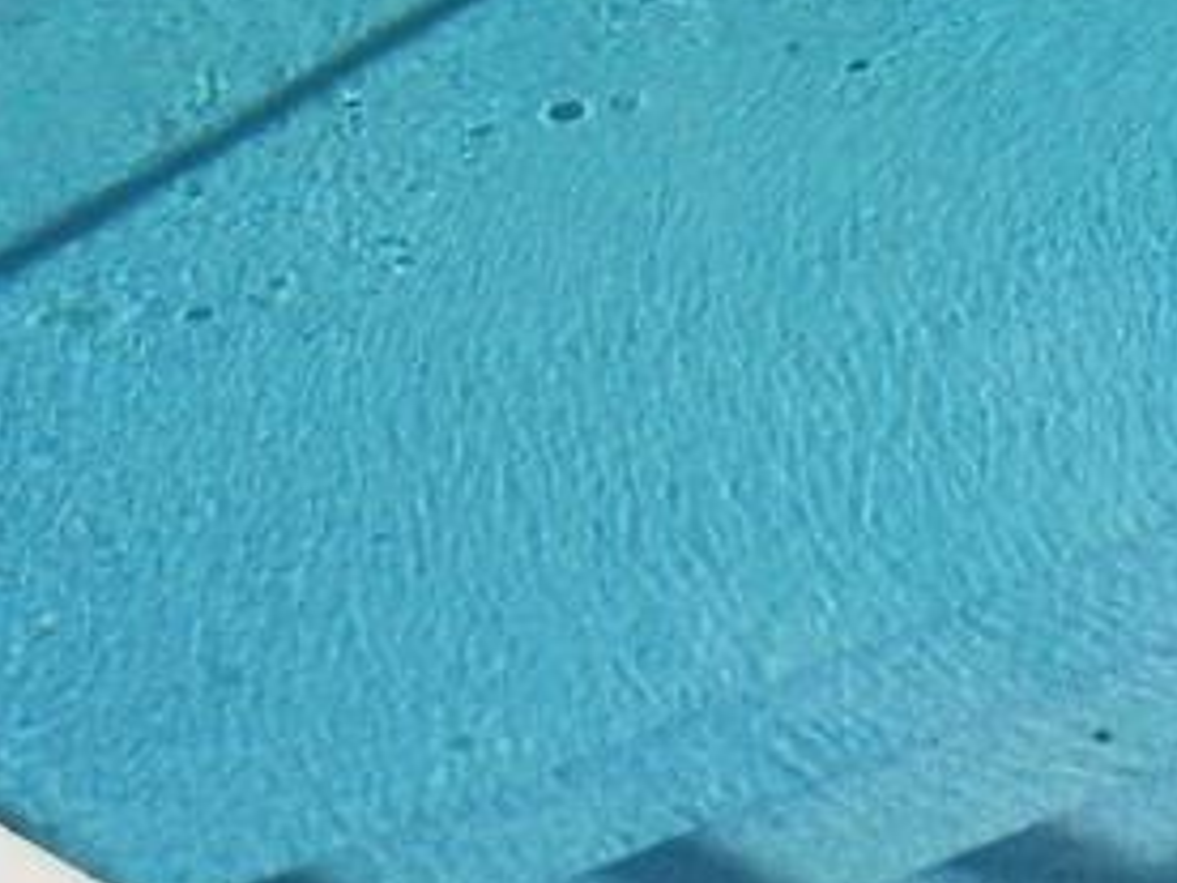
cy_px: -525
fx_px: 3400
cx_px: 1083
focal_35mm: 100
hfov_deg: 19.3
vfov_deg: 13.7
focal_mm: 4.9
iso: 80
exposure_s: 1/250
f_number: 8
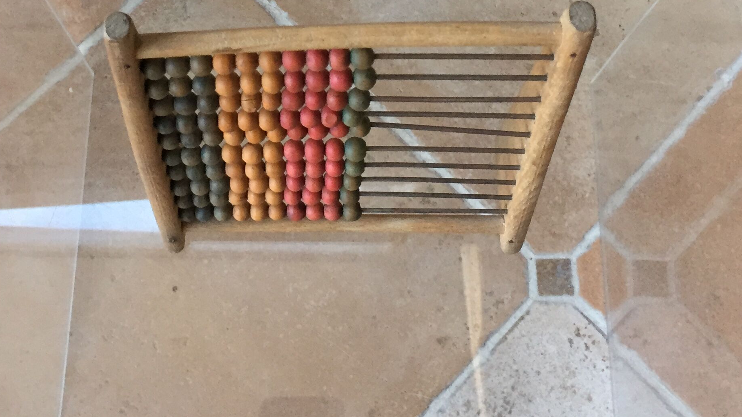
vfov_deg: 20.6
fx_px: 1102
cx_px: 359
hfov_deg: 37.2
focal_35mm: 56
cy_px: -17
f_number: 2.2
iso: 160
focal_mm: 4.15
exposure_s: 1/33
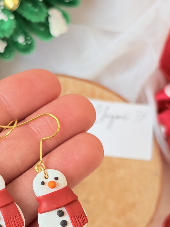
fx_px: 596
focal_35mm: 91
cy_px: 157
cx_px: 47
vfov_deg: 21.4
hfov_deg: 16.2
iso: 40
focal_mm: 5.96
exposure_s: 1/121
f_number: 1.6
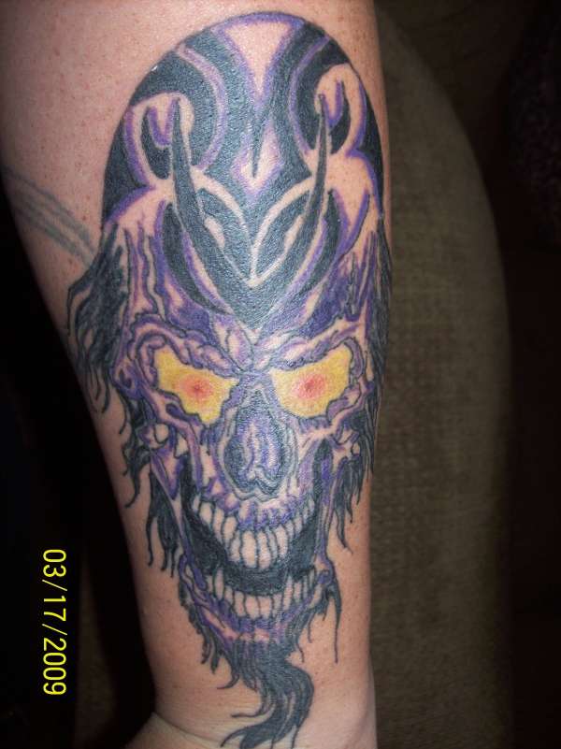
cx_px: 280
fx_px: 779
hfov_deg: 39.6
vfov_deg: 51.4
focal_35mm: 36
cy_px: 374
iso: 80
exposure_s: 1/64
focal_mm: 6
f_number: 2.7
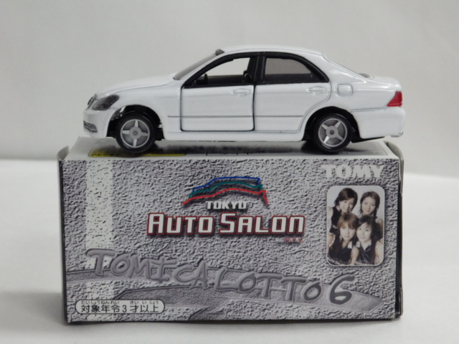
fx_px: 1154
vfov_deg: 17.0
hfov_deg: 22.5
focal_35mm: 87
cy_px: 172
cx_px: 230
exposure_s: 1/60
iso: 640
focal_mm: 15.6
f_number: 4.4
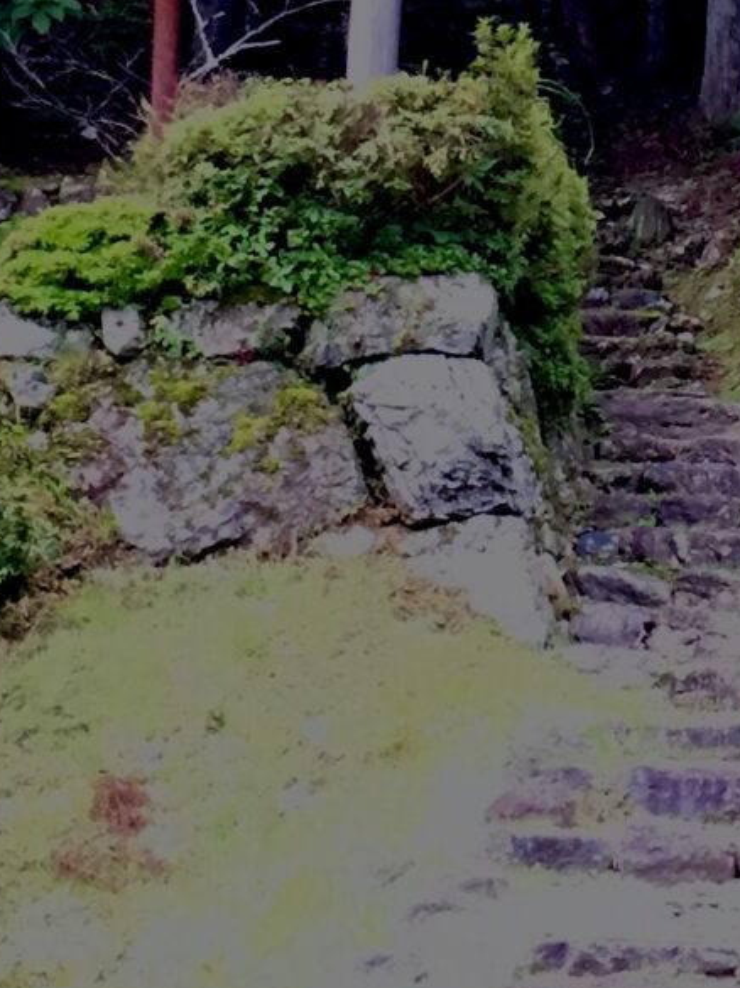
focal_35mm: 127
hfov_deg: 11.6
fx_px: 3624
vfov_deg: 15.0
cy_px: -230
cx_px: 623
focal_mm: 4.15
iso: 40
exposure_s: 1/30
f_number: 2.2
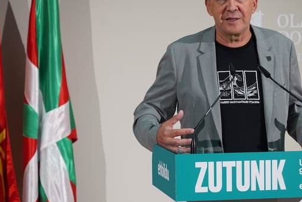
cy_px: 90
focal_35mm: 126
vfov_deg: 10.9
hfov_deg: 16.3
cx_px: 163
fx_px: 1057
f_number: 4.5
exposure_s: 1/160
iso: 800
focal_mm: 88
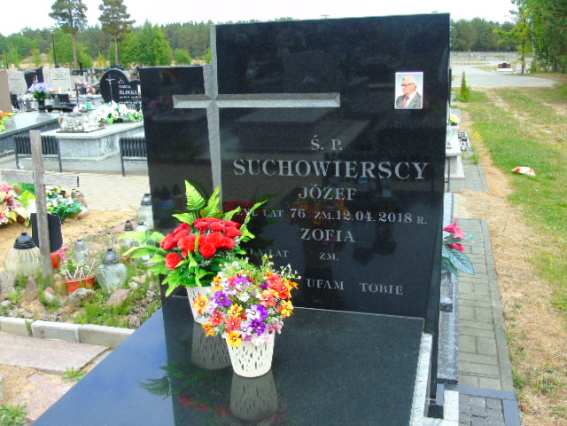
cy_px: 213
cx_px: 284
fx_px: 557
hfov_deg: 54.0
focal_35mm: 34
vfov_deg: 41.8
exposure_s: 1/200
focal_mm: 6.1
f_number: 3.8
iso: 80
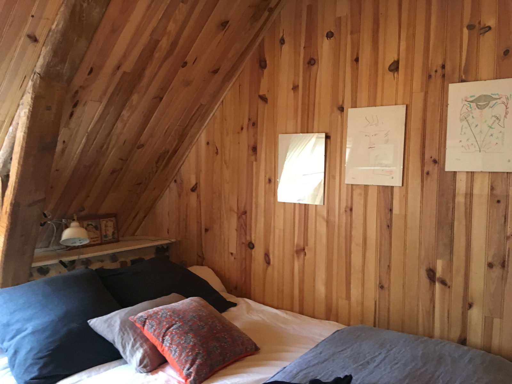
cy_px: 192
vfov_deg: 48.2
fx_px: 429
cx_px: 256
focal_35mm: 29
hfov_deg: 61.7
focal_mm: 4.15
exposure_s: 1/17
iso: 200
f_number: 2.2
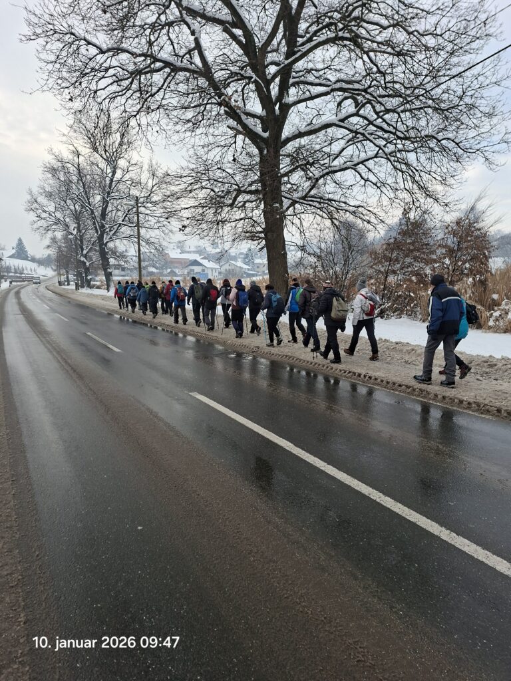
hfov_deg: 58.9
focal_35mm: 23
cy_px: 340
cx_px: 256
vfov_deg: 73.9
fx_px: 453
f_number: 1.8
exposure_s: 1/512
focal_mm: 5.54
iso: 50
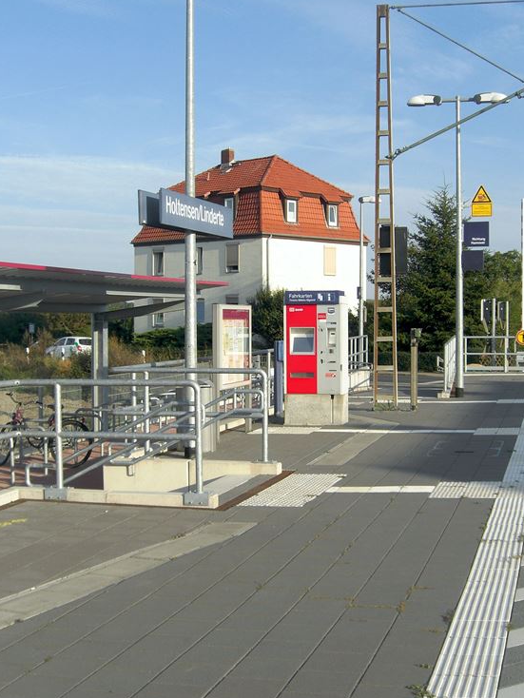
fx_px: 1069
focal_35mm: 53
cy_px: 342
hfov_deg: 27.5
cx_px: 283
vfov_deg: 36.2
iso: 80
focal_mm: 7.9
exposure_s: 1/640
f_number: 4
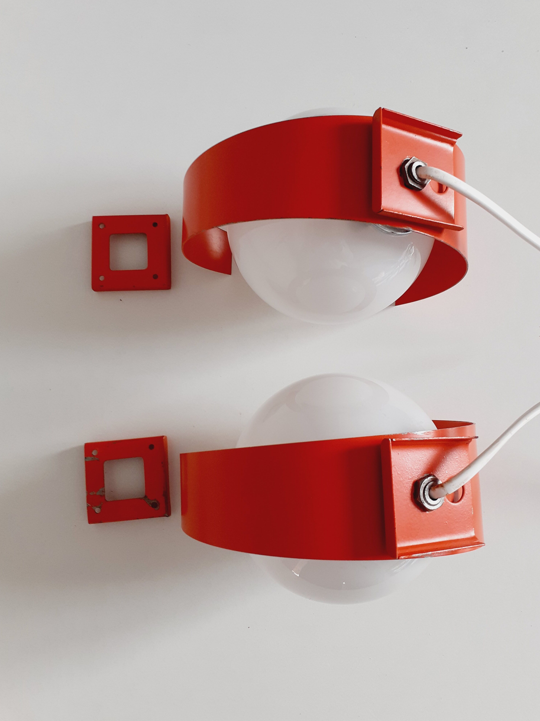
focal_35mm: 28
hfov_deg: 49.7
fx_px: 582
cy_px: 349
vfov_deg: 63.4
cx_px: 278
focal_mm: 3.6
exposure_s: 1/109
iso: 40
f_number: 1.9
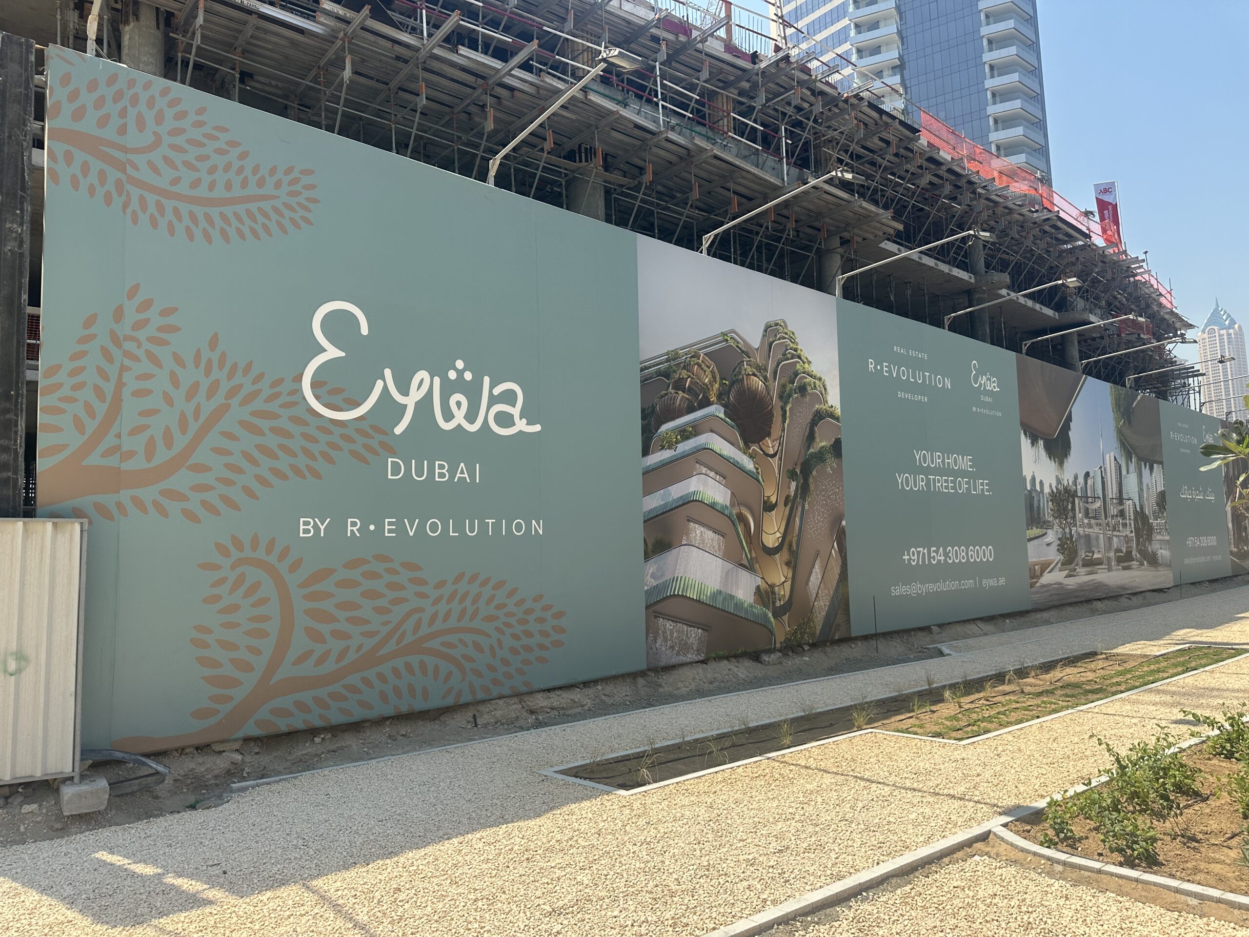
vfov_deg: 56.8
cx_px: 624
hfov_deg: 71.6
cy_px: 468
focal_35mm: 24
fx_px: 866
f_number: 1.78
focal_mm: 6.86
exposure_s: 1/2299
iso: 80
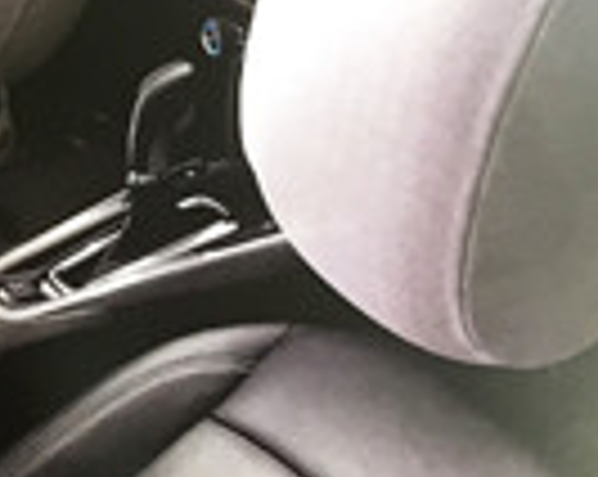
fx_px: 2969
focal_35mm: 168
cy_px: 212
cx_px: -517
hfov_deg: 10.7
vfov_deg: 9.2
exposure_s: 1/33
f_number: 2.2
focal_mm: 4.15
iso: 80
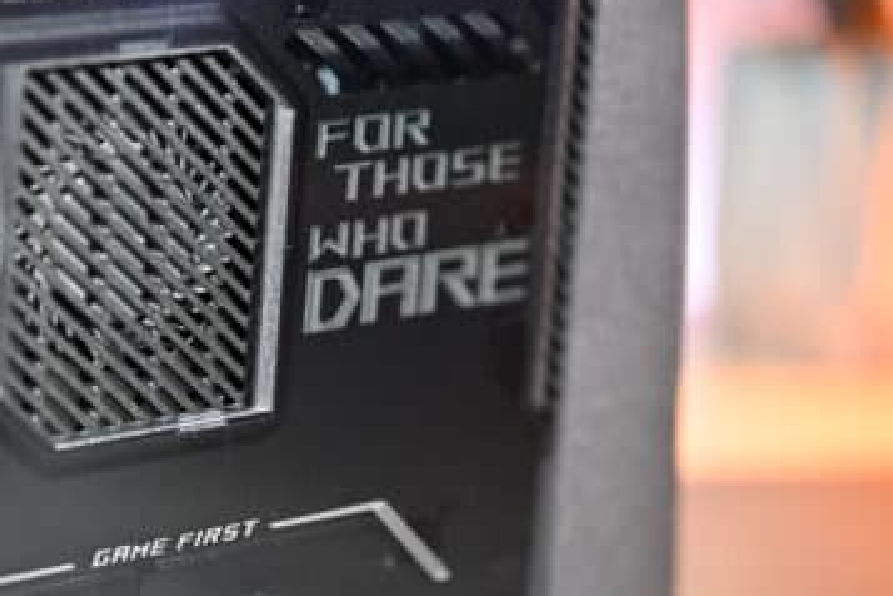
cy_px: 311
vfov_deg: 10.5
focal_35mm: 131
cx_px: 408
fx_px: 3249
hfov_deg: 15.6
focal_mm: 120
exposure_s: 1/125
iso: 5600
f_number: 4
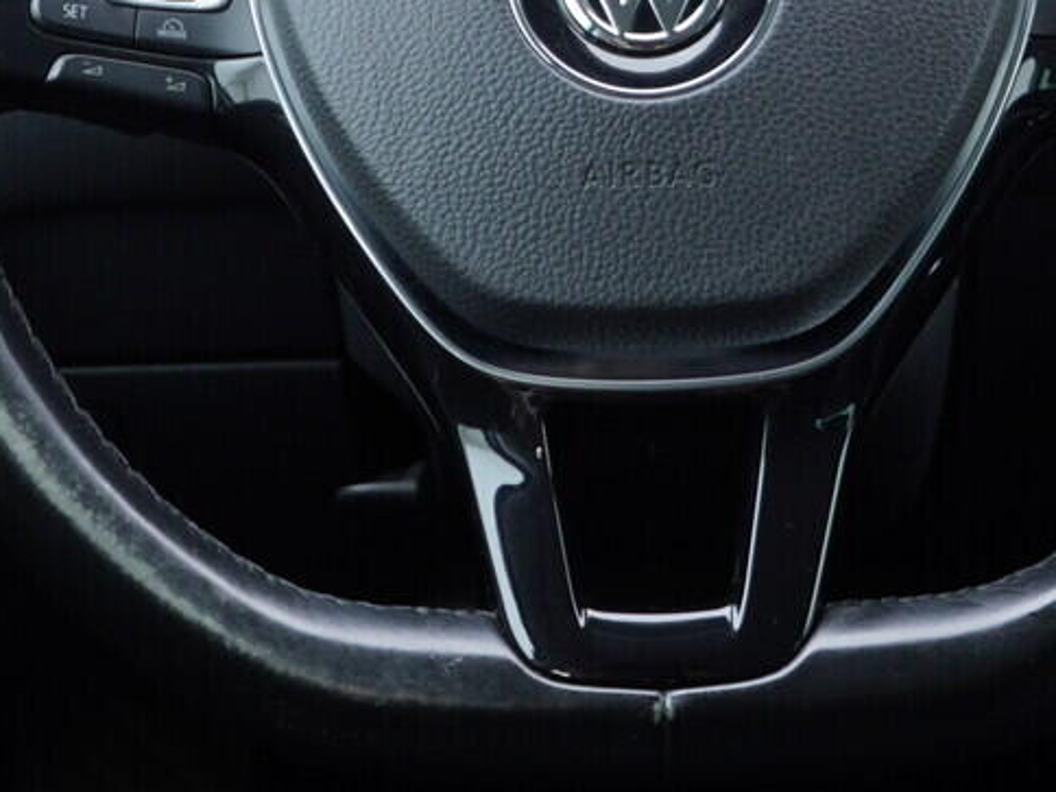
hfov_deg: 19.1
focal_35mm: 103
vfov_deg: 14.1
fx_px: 3142
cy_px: -57
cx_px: 620
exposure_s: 1/40
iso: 125
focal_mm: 24
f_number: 2.8
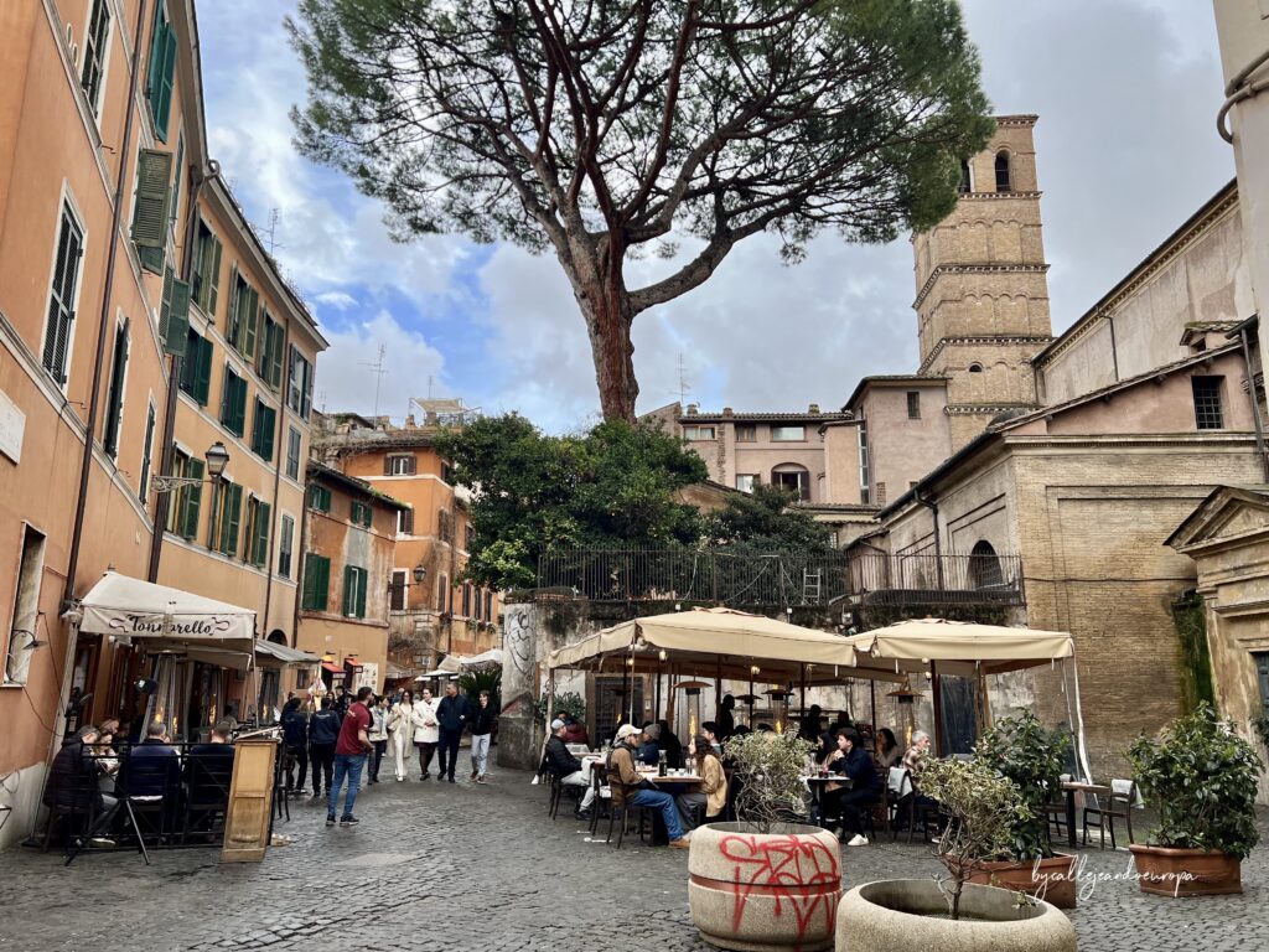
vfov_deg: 53.1
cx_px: 634
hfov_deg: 67.3
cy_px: 476
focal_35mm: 26
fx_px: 953
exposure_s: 1/1029
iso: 50
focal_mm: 5.7
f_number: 1.5
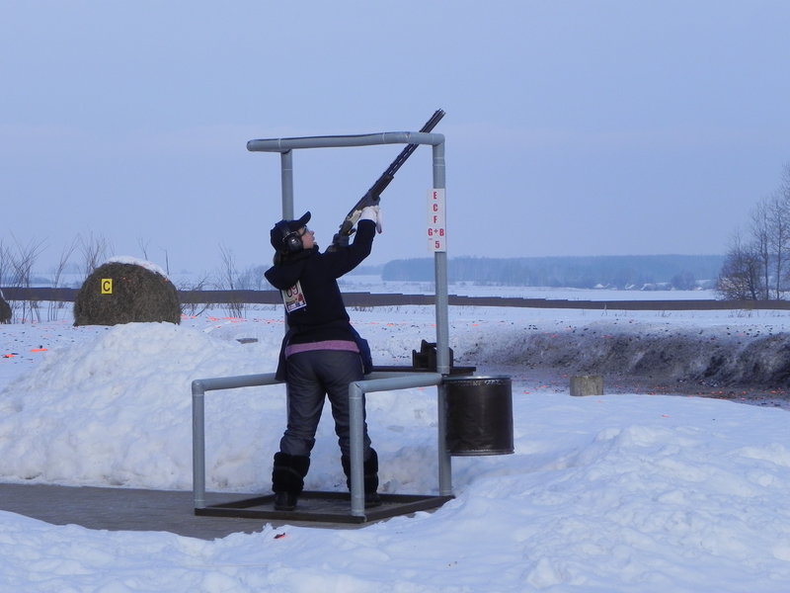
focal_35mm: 95
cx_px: 395
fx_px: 2168
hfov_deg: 20.7
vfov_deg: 15.6
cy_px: 296
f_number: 7.1
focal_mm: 16.9
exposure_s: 1/414
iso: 160
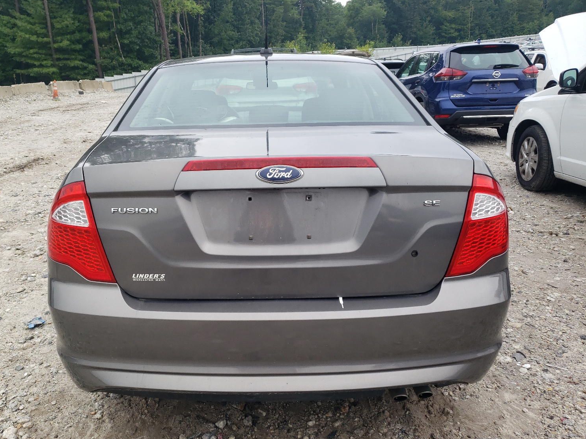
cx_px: 274
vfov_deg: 49.7
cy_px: 218
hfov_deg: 63.4
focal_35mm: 28
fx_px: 474
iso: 50
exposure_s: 1/500
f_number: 1.5
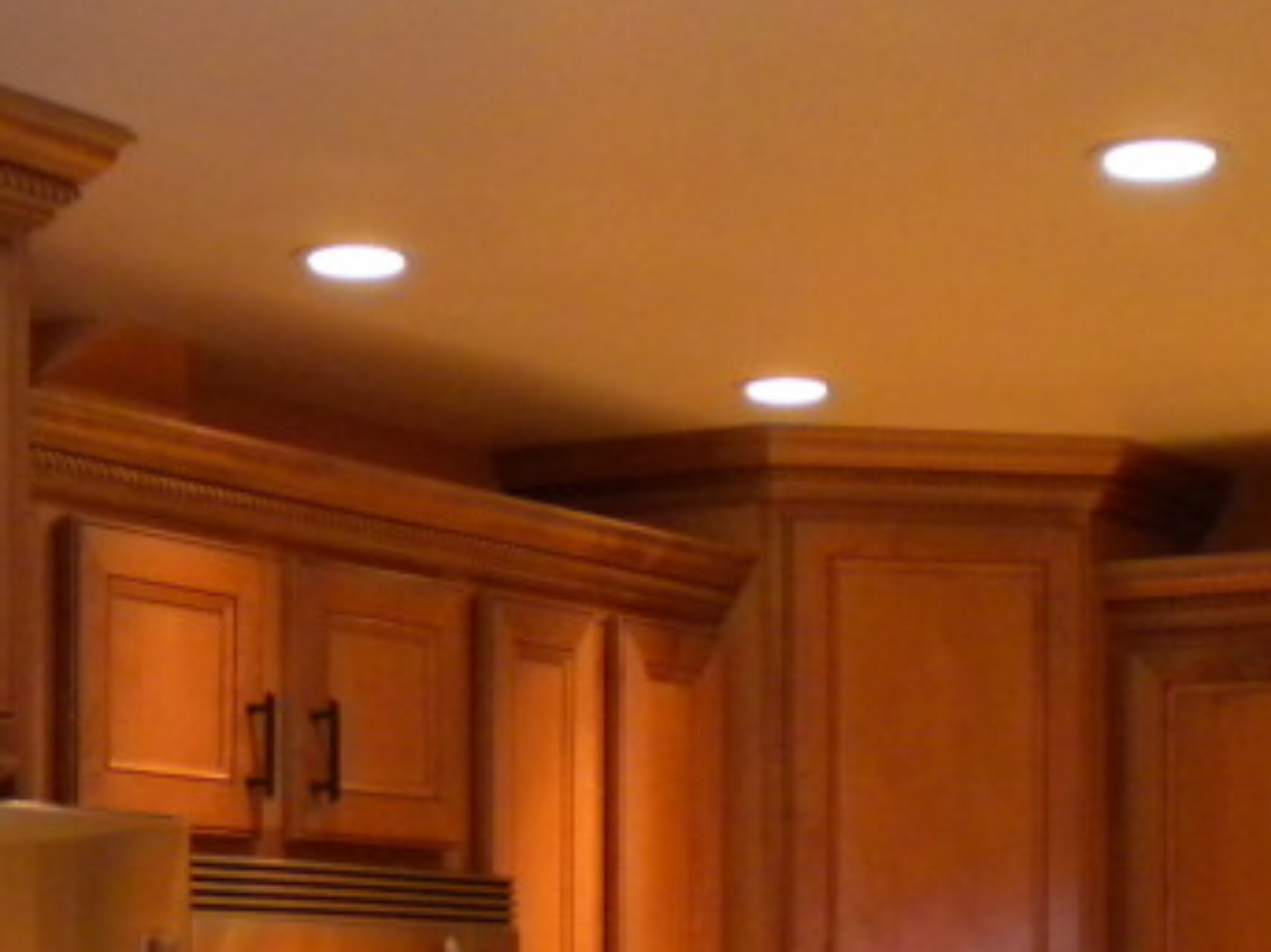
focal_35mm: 97
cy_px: 1119
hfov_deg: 20.2
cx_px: 445
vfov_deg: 14.8
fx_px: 3560
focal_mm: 6.3
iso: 400
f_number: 3.1
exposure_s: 1/42.2
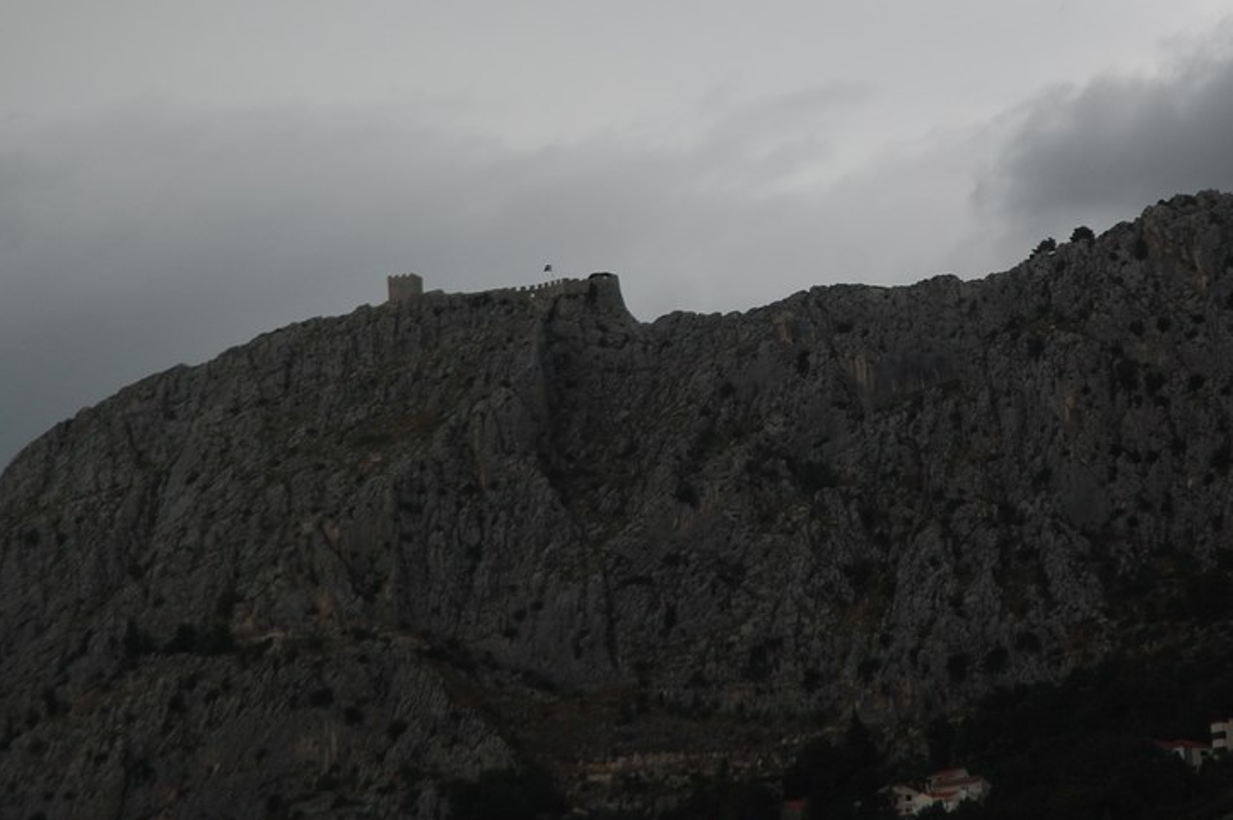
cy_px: 188
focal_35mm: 175
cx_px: 634
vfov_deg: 7.8
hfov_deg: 11.8
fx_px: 5988
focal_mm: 70
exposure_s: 1/500
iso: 320
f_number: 5.6
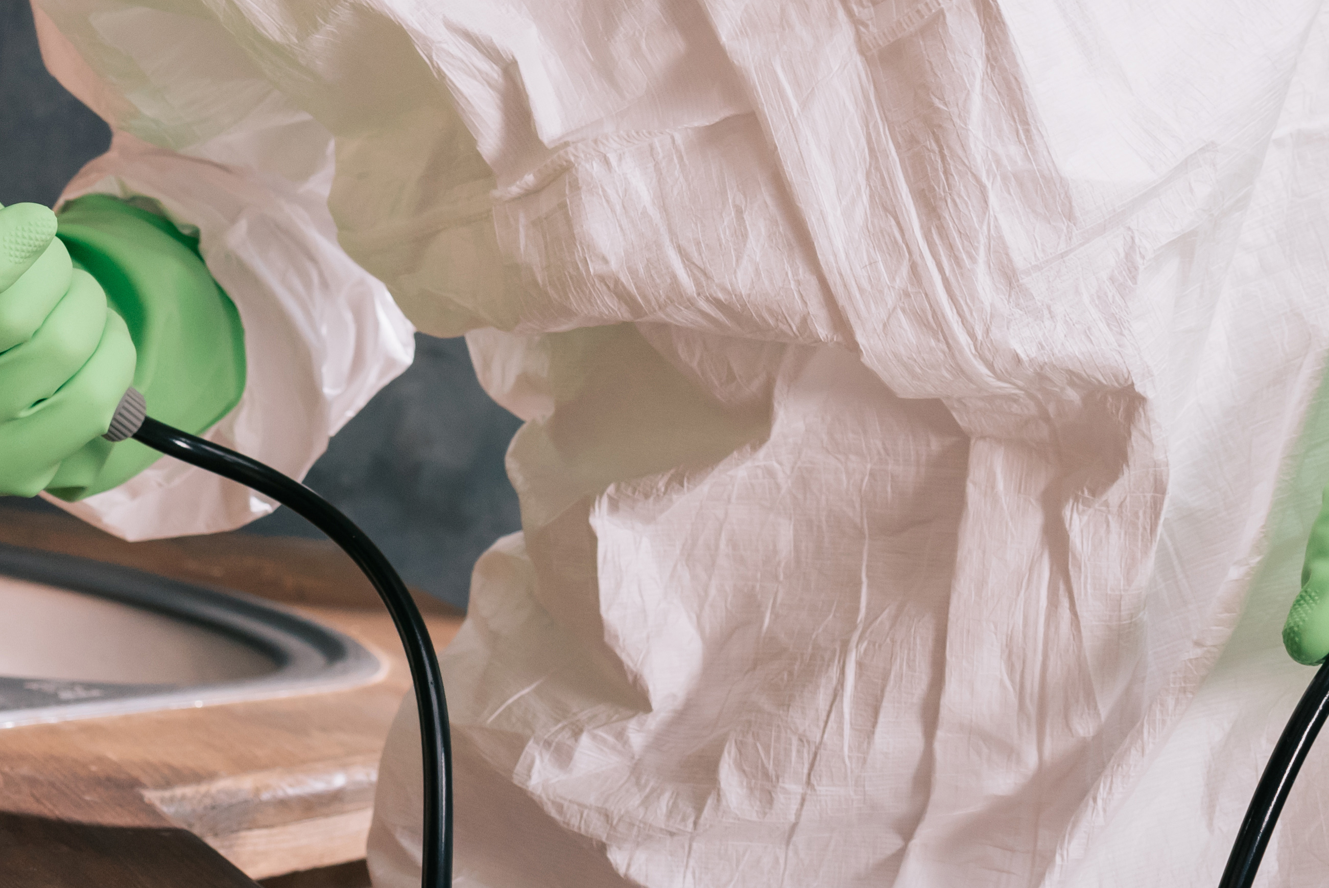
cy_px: -329
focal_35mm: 99
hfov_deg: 20.3
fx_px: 3656
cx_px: 196
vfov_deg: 13.3
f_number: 5
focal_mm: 35
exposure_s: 1/200
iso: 400
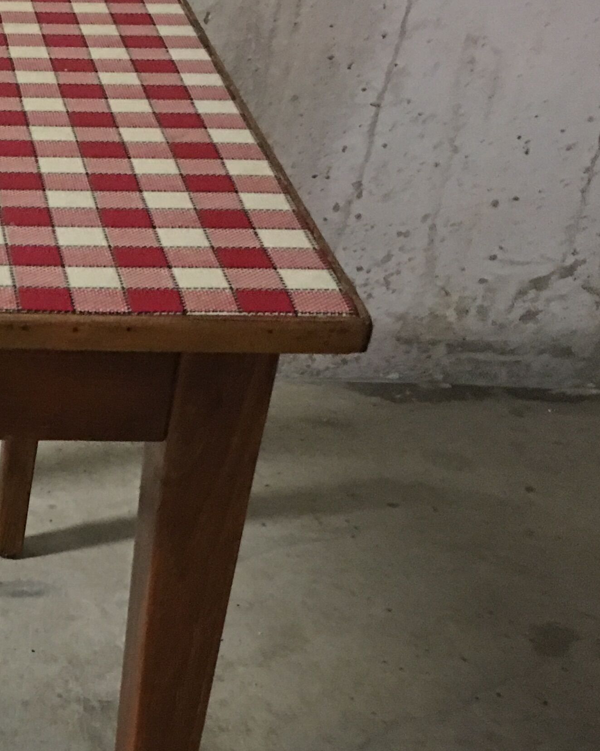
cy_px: 446
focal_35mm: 69
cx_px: -138
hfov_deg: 20.6
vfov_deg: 27.5
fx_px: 1532
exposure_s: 1/4
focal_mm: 4.15
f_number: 2.2
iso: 125
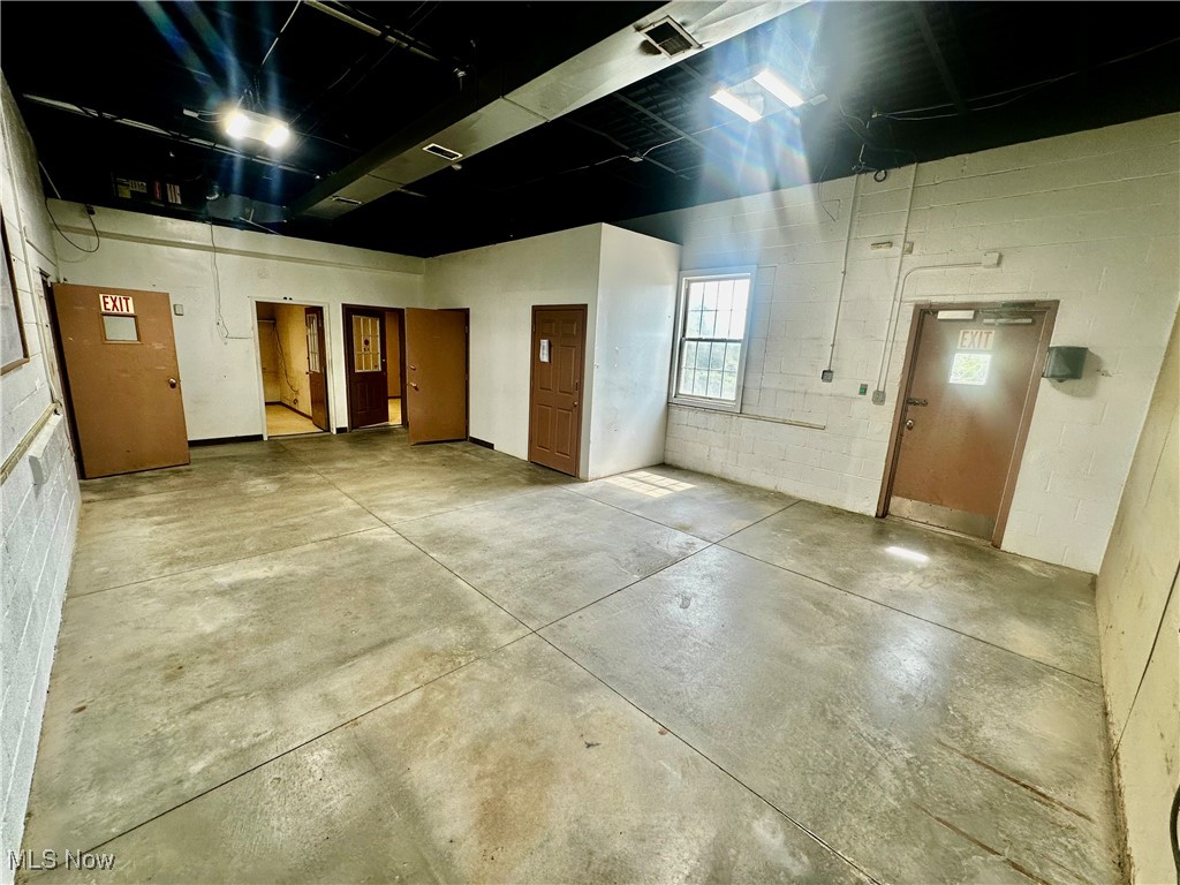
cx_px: 590
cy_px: 442
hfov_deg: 102.1
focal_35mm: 14
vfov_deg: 85.7
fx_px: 477
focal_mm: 2.22
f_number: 2.2
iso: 64
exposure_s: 1/120
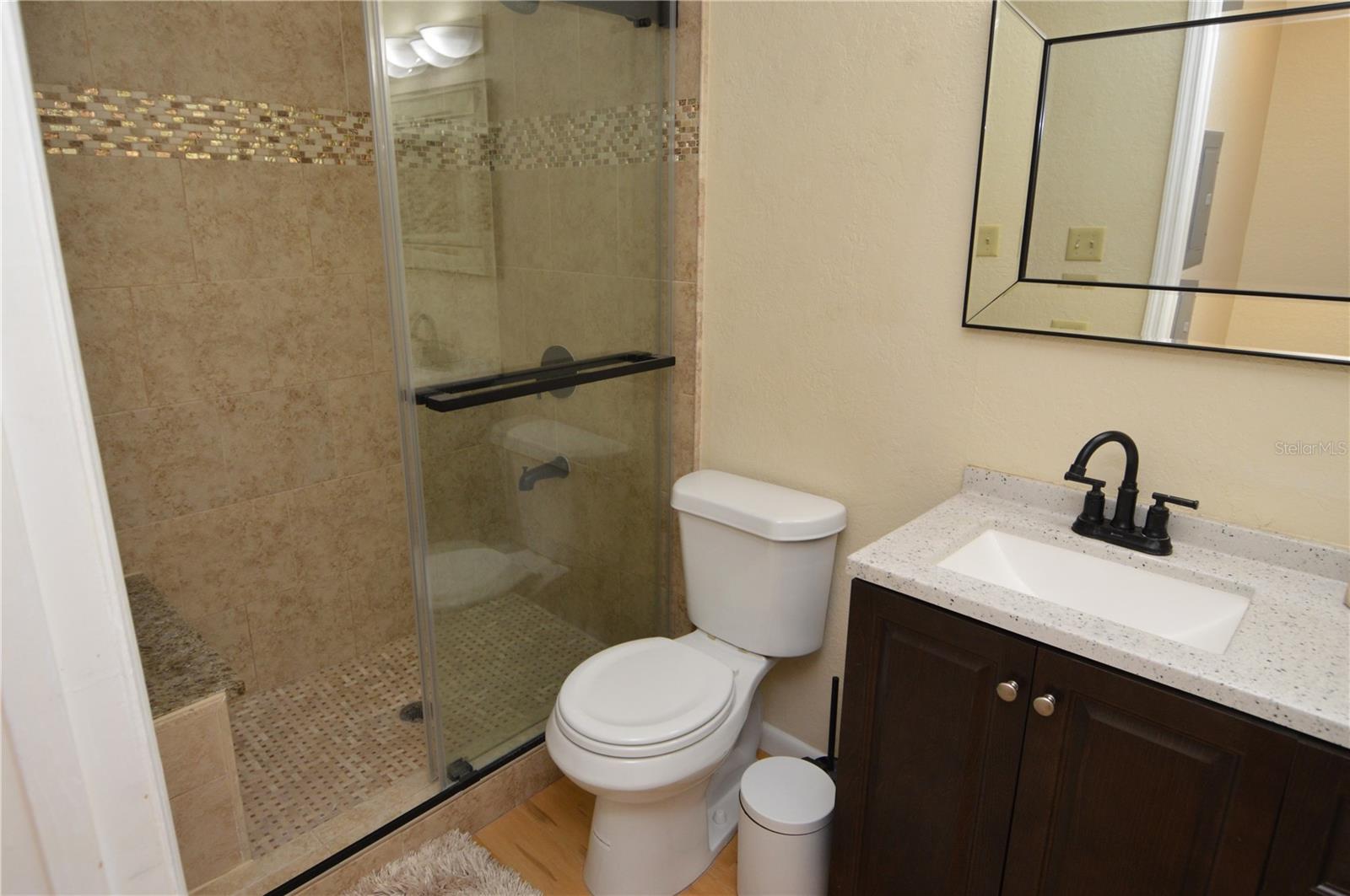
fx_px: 674
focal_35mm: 18
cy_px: 448
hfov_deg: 90.1
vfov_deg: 67.3
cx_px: 675
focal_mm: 12
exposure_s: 1/60
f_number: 4
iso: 450
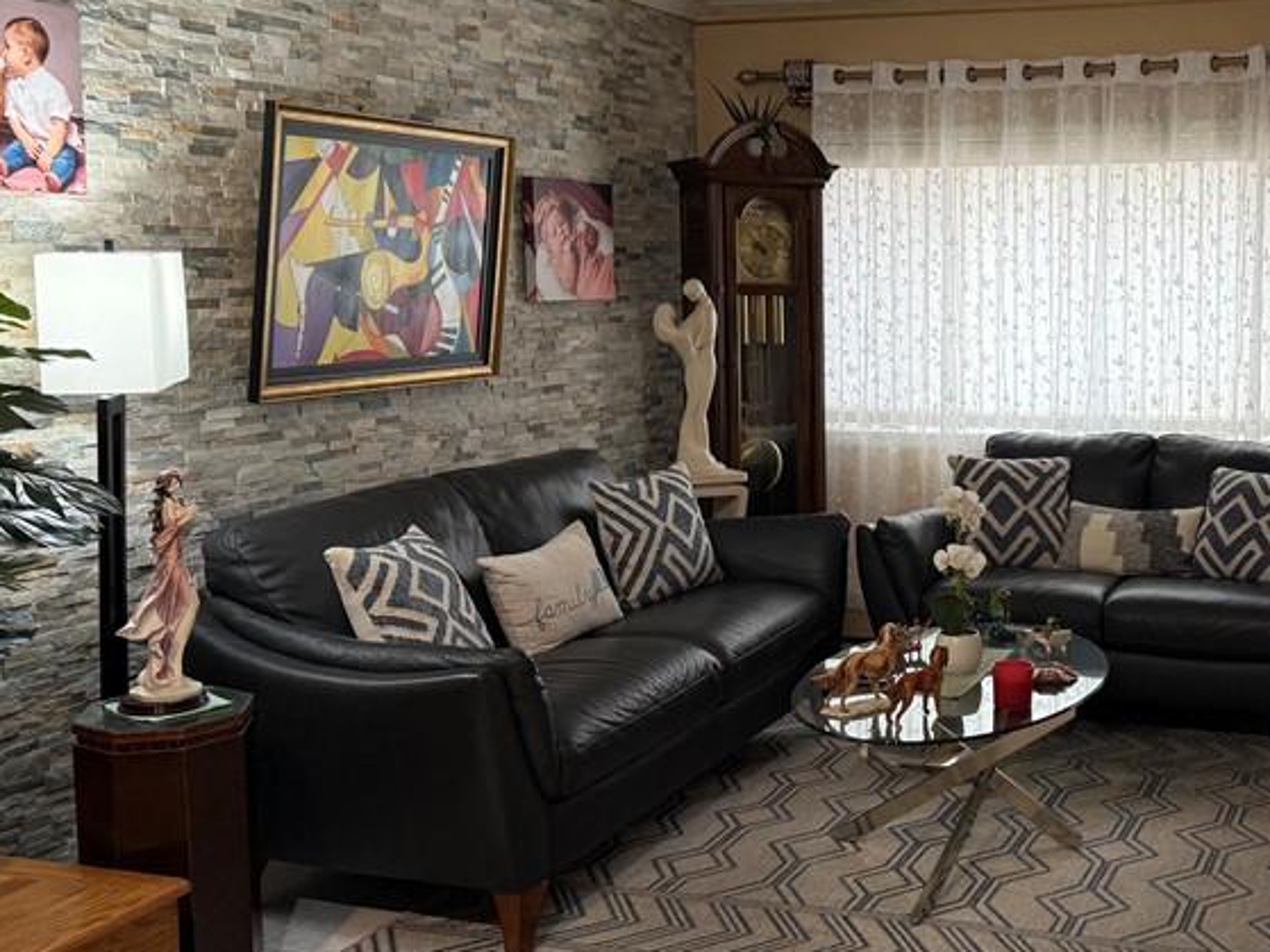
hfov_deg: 41.2
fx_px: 1614
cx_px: 1013
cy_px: 423
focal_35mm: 44
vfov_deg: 32.8
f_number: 1.78
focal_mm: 6.76
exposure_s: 1/60
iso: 125
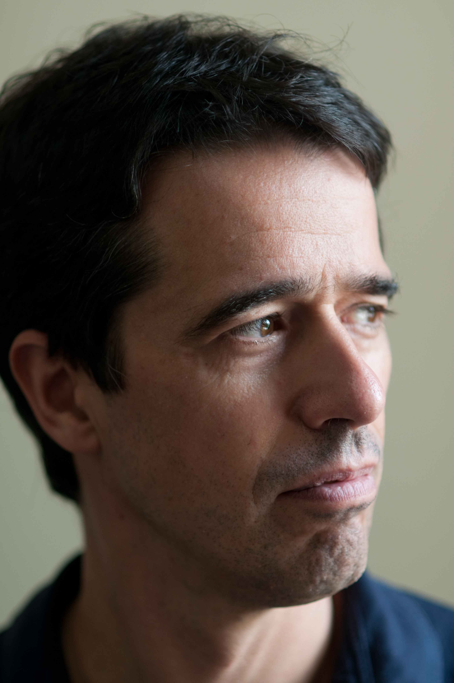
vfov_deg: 16.1
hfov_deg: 10.7
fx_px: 2418
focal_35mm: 128
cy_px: 342
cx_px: 227
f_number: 2.2
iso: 200
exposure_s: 1/160
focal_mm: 85
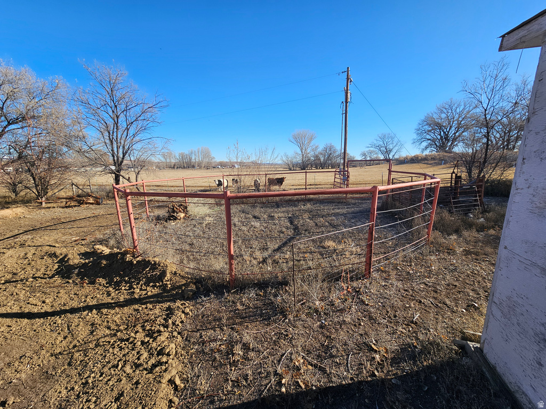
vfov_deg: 89.9
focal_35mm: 13
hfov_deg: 106.2
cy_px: 204
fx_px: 205
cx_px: 273
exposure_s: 1/1501
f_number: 2.2
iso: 50
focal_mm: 2.2
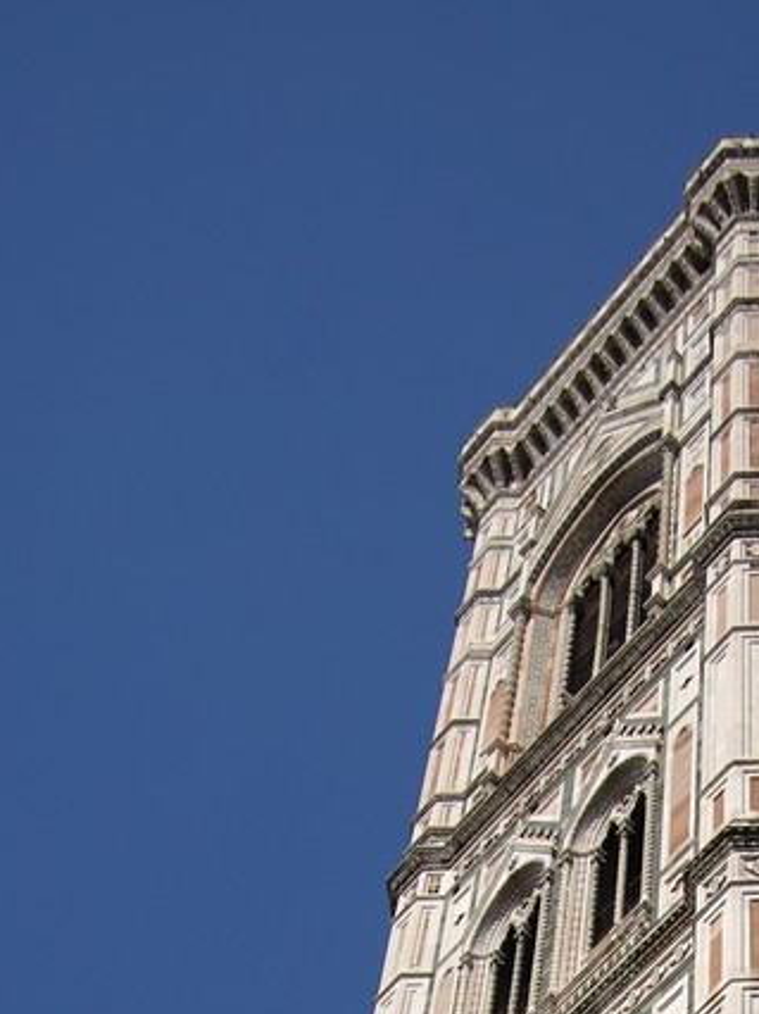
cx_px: 778
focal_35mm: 84
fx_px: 2458
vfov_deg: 20.7
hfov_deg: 17.1
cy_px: 1404
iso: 100
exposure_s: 1/640
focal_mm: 31
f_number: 8
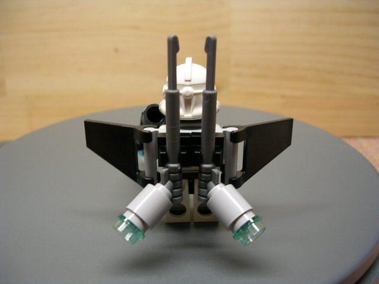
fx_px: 416
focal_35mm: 38
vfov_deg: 37.7
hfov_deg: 49.0
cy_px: 142
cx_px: 190
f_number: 2.8
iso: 50
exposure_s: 1/13.4
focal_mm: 5.8
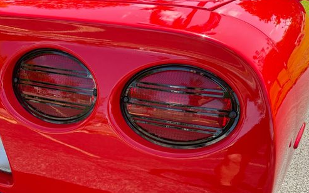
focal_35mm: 33
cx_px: 117
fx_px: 278
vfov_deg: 37.4
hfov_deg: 57.5
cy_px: 144
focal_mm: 6.76
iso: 100
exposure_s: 1/683
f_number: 1.78
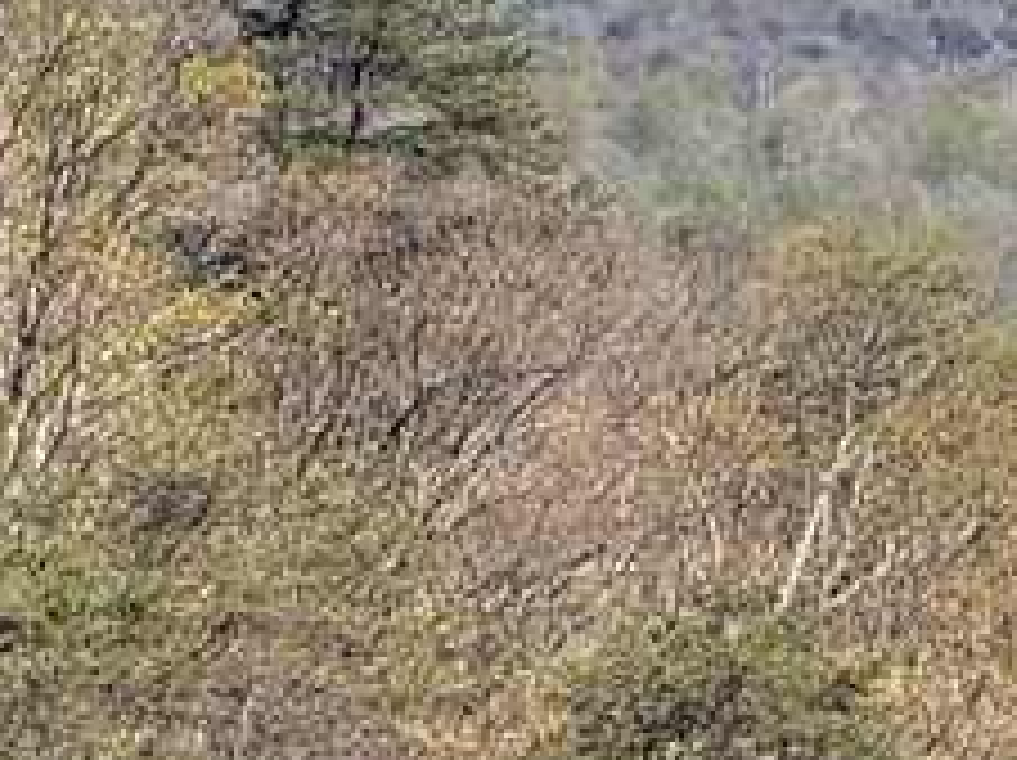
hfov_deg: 3.6
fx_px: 15965
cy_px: 324
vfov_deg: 2.7
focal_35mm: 544
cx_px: 1863
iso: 50
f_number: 2.8
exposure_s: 1/759
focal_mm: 15.66
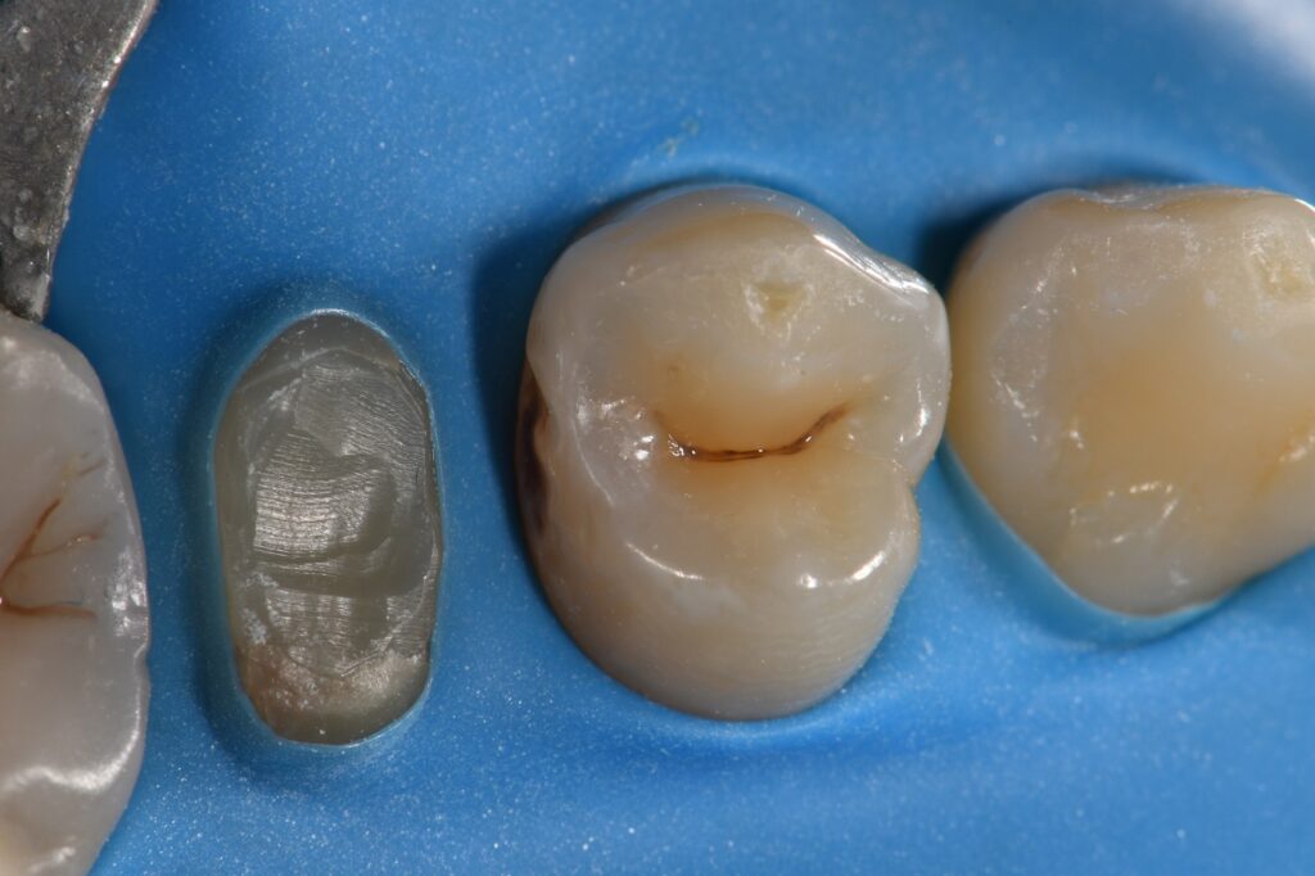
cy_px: 438
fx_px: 5733
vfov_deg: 8.7
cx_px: 658
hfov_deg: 13.1
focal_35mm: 157
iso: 200
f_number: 32
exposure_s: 1/160
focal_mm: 105
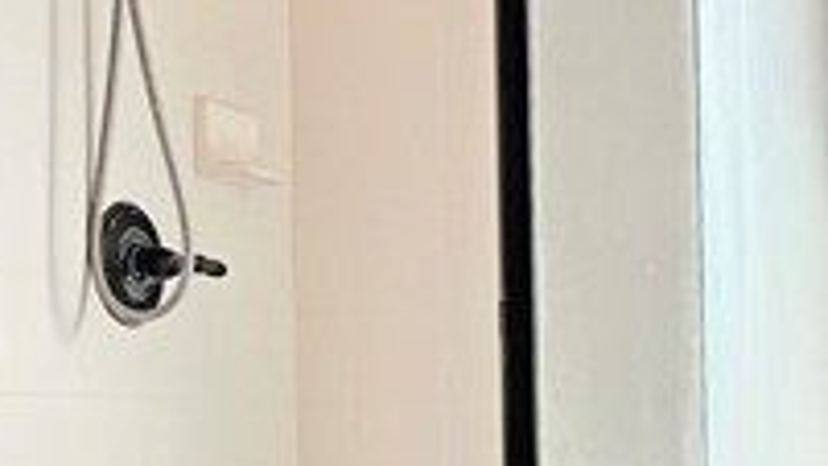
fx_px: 1976
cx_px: 1223
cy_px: 421
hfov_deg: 20.4
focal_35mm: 90
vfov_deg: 13.3
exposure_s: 1/513
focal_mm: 5.7
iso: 50
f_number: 1.5
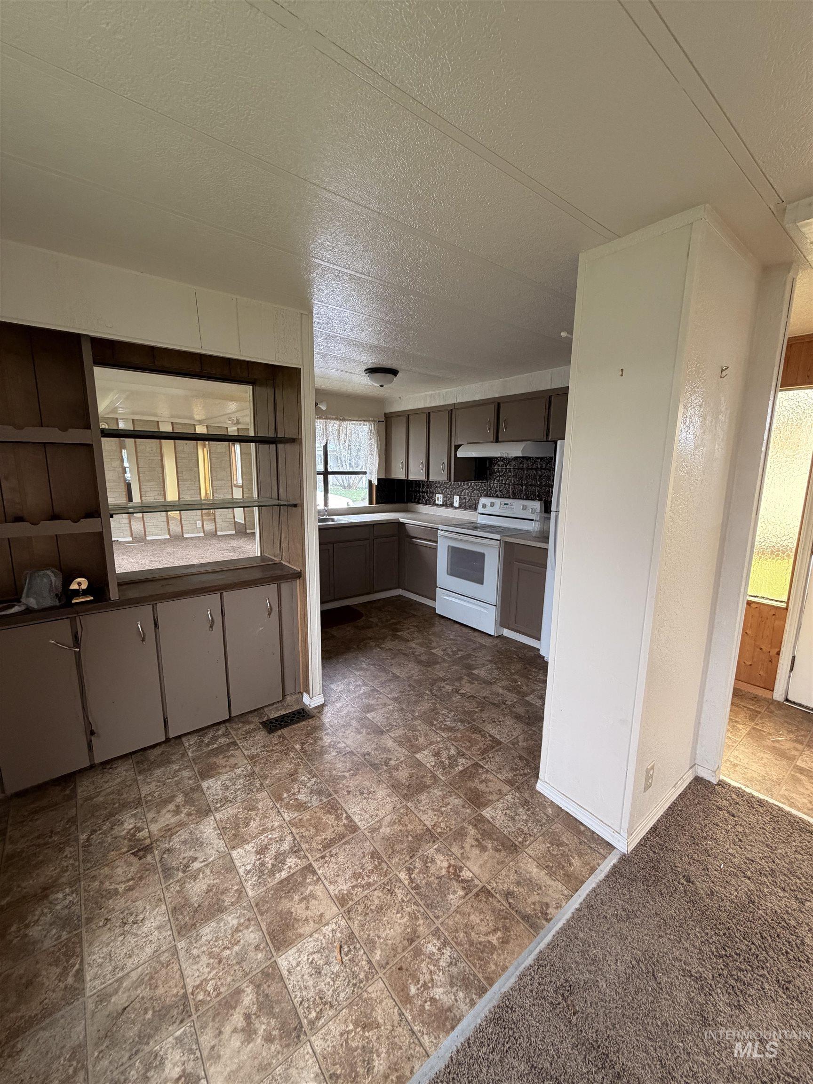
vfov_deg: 102.1
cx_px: 406
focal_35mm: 14
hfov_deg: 85.7
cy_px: 542
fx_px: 438
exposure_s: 1/121
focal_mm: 2.22
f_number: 2.2
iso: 250
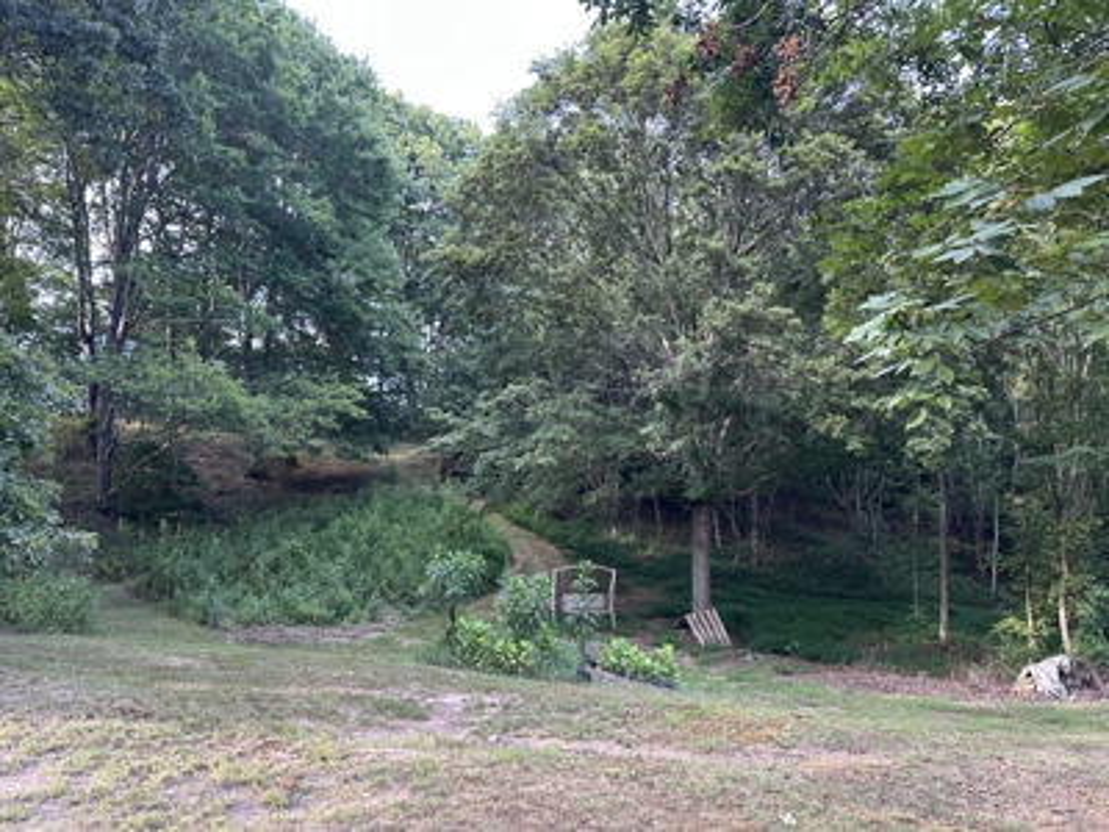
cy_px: 416
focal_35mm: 24
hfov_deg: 71.6
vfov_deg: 56.8
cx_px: 554
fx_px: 769
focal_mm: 6.86
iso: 100
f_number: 1.78
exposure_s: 1/121
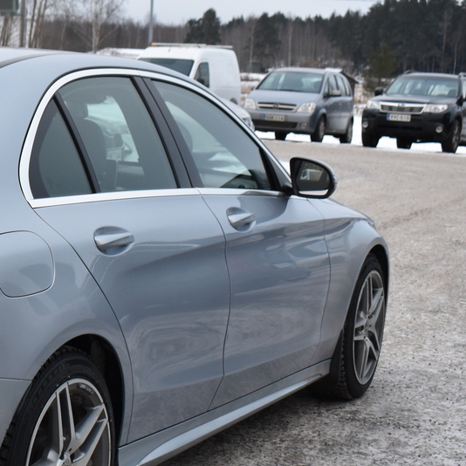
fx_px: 1295
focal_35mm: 85
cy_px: 244
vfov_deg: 20.4
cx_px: -122
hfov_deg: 19.0
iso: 400
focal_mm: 22
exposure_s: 1/125
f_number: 5.6
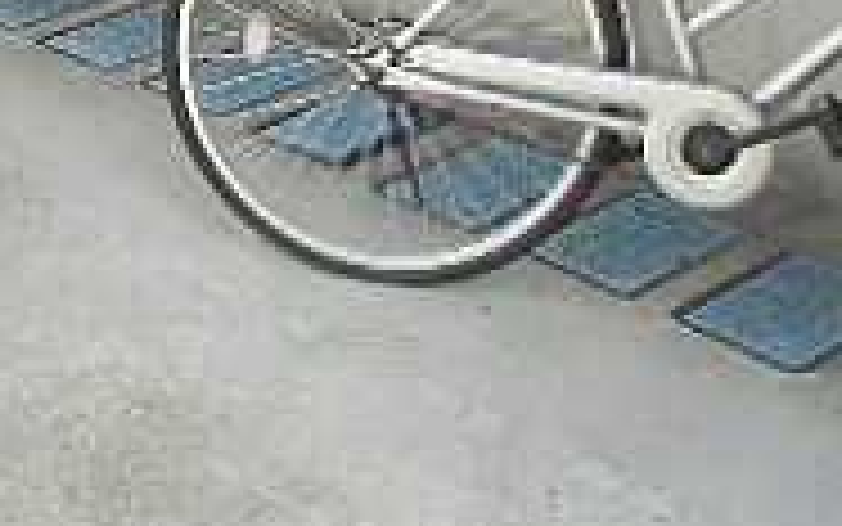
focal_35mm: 87
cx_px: 131
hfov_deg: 23.3
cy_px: -54
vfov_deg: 14.7
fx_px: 1997
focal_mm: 4.24
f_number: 3
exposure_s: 1/125
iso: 64
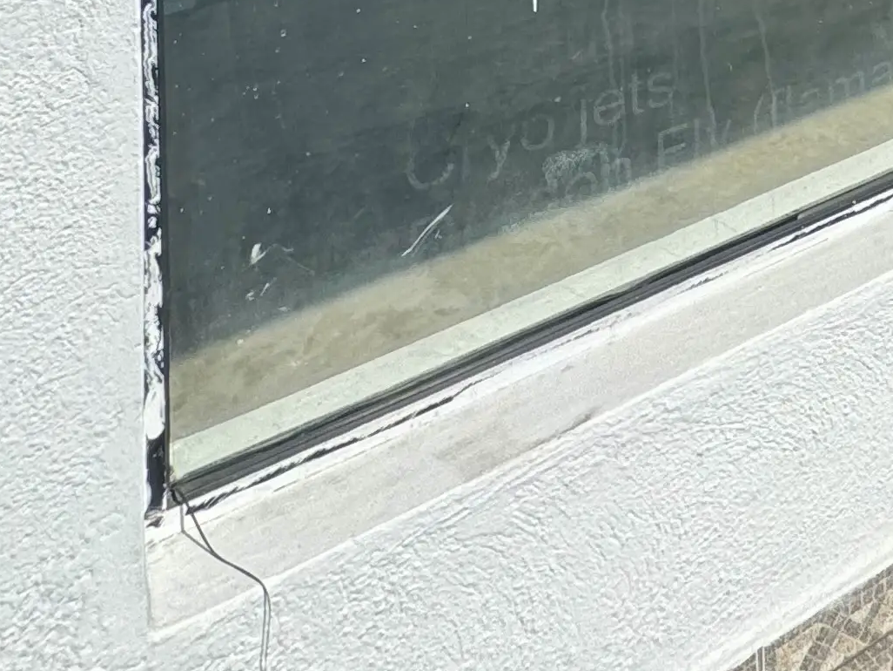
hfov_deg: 29.4
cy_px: -602
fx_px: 1419
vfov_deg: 18.9
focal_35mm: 55
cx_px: 1109
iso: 40
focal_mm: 2.22
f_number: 2.2
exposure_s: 1/840
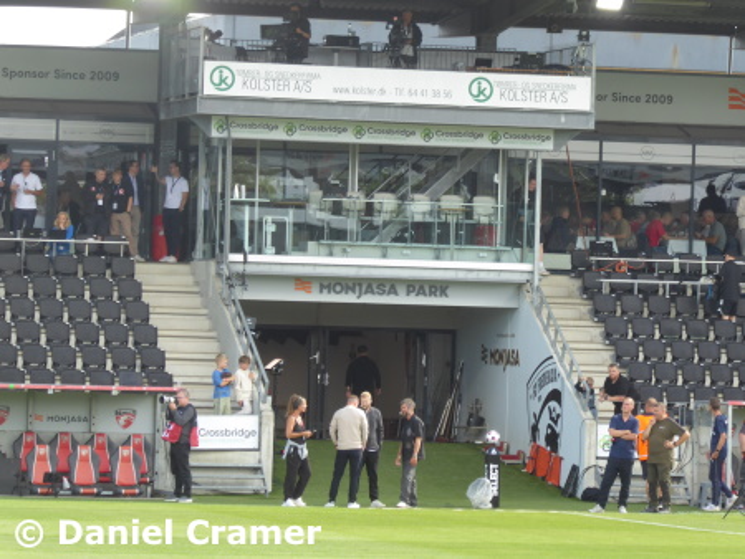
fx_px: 5383
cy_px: 280
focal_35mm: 250
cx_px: 372
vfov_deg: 6.0
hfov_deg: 7.9
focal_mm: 44.8
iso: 100
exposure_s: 1/80
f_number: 5.6
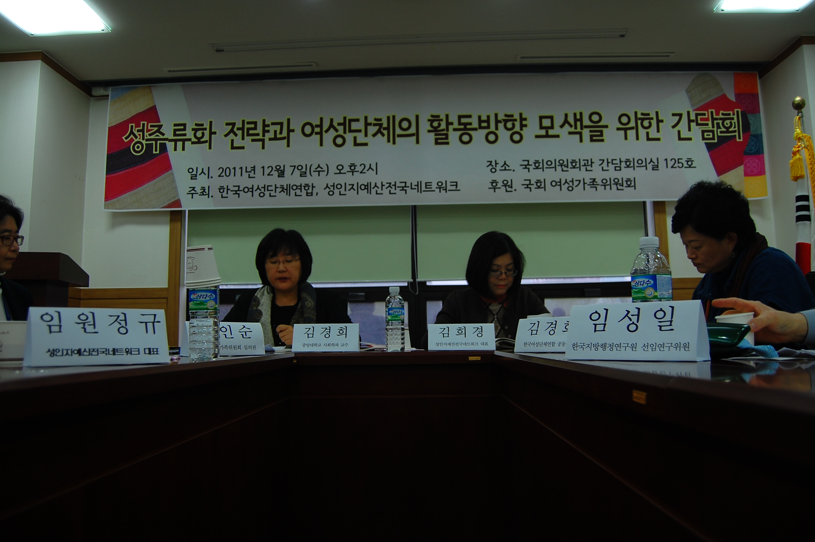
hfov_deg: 67.4
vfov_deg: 47.8
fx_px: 611
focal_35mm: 27
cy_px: 271
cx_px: 408
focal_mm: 18
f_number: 4
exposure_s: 1/50
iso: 200
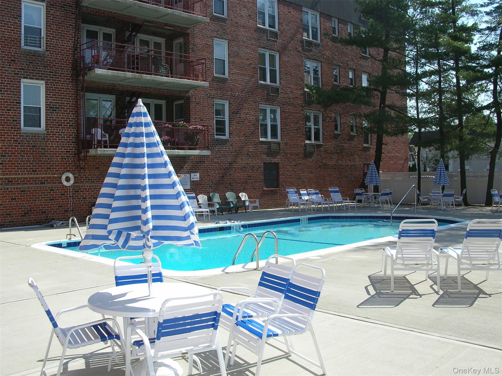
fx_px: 521
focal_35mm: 36
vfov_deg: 39.6
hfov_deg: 51.4
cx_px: 251
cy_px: 188
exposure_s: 1/833
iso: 71
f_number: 3.7
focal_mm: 6
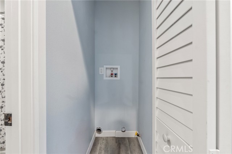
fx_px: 97
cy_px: 77
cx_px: 116
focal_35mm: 15
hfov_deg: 100.4
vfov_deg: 77.4
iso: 400
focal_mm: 10
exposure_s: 1/1.67
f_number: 8
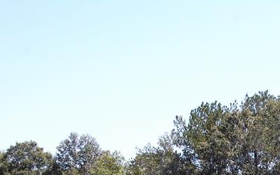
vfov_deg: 8.6
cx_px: 305
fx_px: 1153
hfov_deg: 13.6
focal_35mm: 151
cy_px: 237
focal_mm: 38
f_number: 8
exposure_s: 1/250
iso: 200
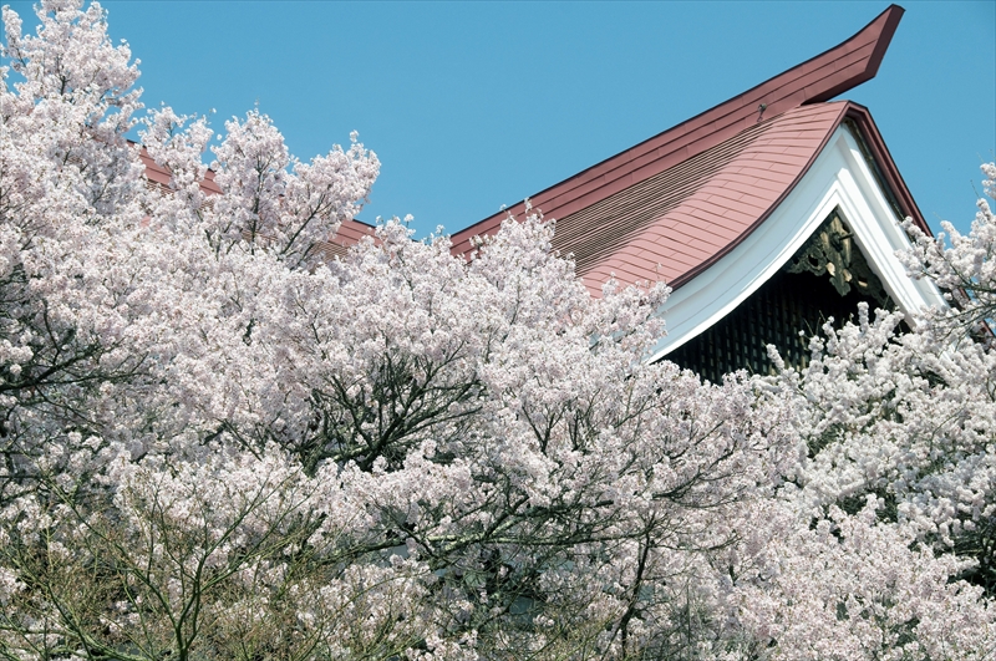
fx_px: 11189
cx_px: 498
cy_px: 330
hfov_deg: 5.1
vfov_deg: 3.4
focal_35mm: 405
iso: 200
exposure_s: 1/400
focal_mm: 270
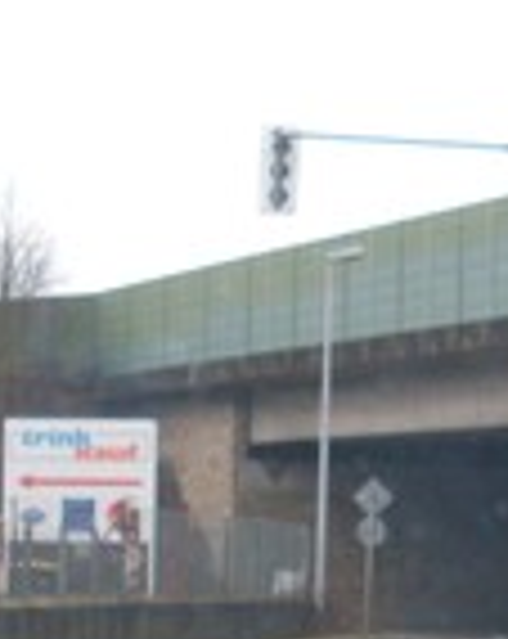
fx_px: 3036
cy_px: 407
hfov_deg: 9.3
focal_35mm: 161
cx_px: 780
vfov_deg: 12.0
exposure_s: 1/125
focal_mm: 6.3
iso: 80
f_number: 2.8
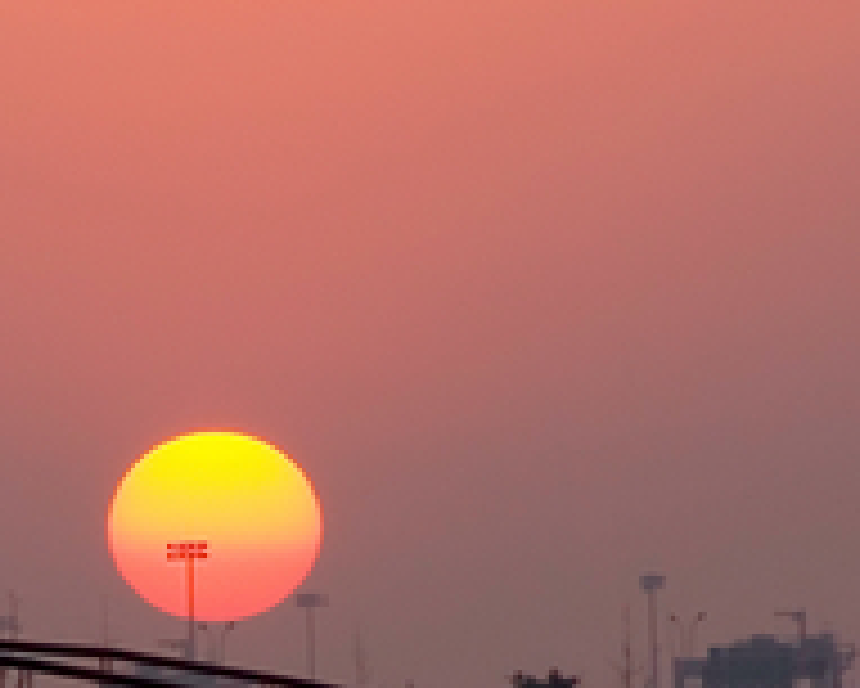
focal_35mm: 471
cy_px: 904
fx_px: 11994
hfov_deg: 4.1
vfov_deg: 3.3
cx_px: 104
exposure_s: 1/200
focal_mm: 100
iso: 200
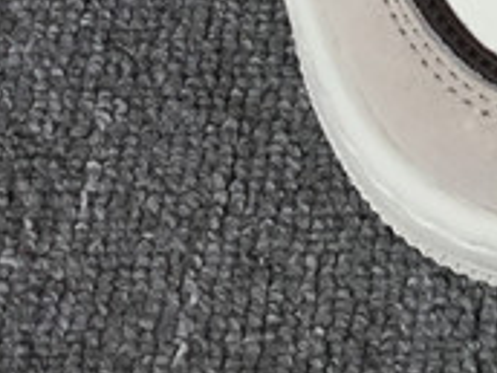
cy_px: -487
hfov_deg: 11.5
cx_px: 832
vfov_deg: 8.5
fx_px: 2326
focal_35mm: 162
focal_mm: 3.3
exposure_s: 1/550
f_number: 2.4
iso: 25
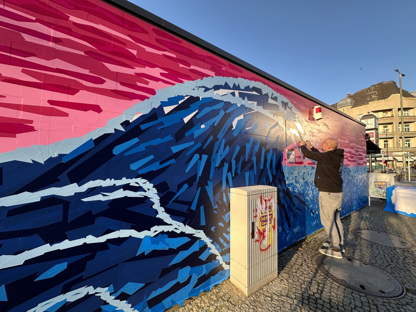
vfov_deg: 85.7
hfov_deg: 102.1
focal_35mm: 14
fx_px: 168
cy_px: 156
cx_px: 208
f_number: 2.2
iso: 40
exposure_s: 1/321
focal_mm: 2.22
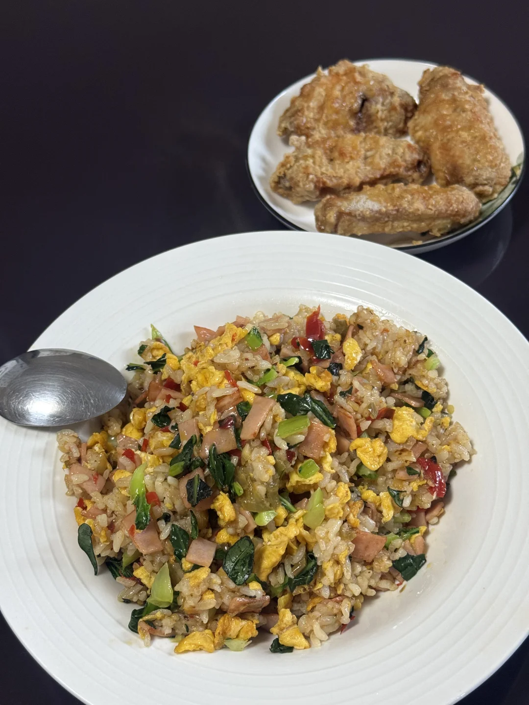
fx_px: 978
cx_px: 264
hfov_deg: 30.3
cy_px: 352
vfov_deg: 39.7
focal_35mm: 48
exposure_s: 1/50
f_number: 1.78
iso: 250
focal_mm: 6.76
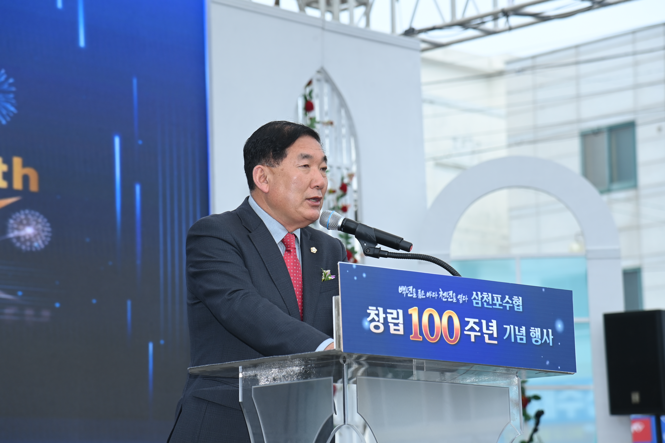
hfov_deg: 17.1
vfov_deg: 11.4
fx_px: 2216
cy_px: 222
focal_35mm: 120
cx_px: 332
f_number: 6.3
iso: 400
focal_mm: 120
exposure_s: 1/640
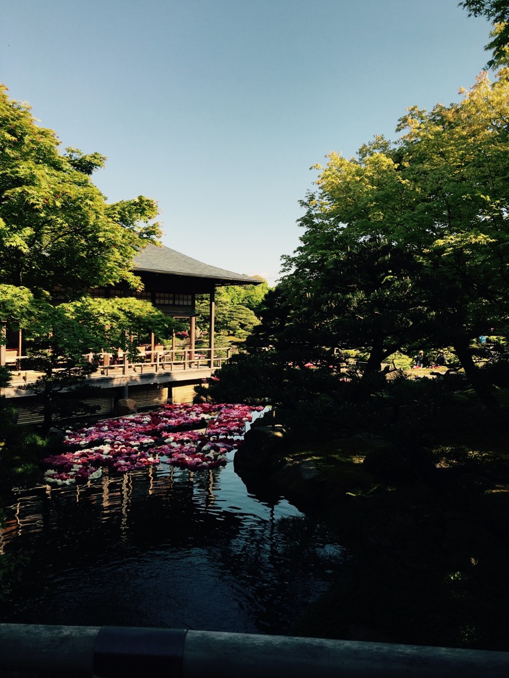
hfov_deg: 48.2
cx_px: 254
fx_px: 569
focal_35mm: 29
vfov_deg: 61.7
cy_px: 339
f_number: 2.2
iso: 25
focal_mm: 4.15
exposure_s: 1/718
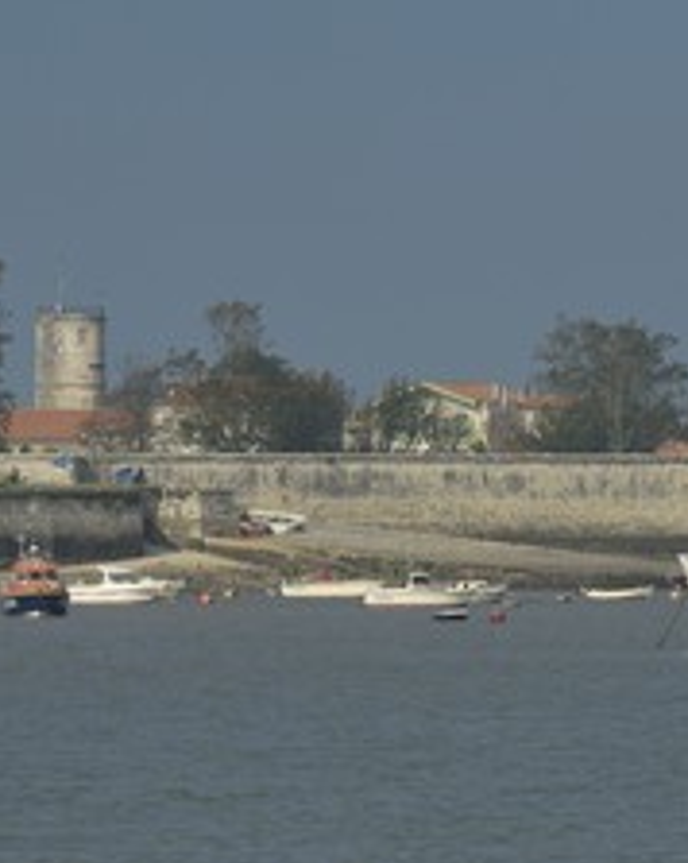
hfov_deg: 3.6
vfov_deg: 4.6
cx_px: 651
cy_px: 472
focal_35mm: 425
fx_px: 10832
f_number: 6.7
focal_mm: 160
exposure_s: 1/400
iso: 100
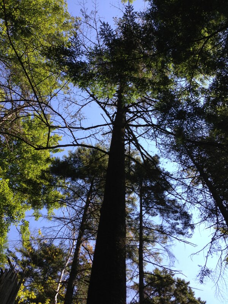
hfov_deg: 42.9
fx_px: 290
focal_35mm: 33
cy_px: 152
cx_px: 114
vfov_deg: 55.4
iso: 50
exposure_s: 1/547
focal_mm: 4.13
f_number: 2.4
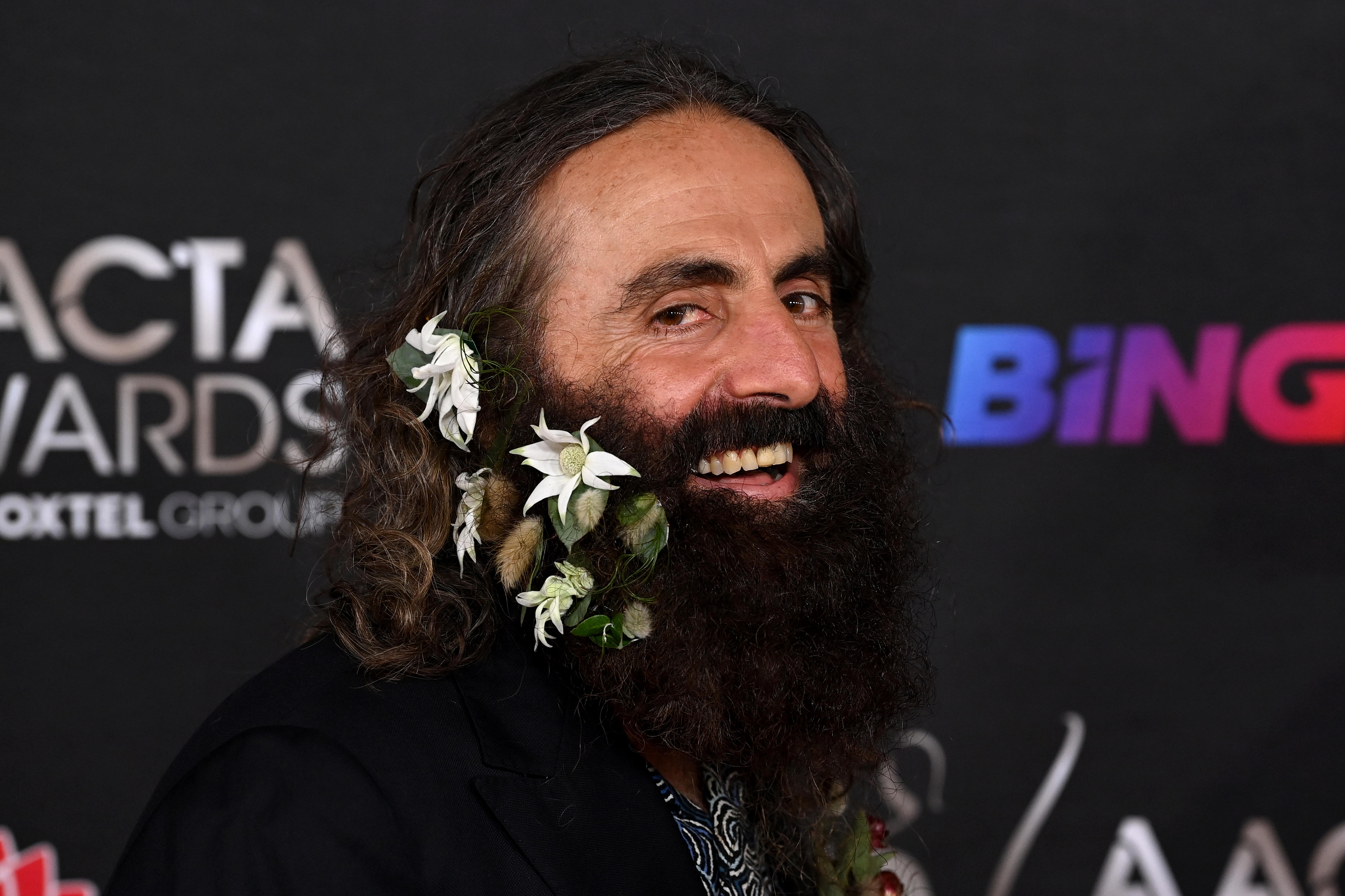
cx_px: 672
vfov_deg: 6.9
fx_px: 7471
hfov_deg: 10.3
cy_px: 448
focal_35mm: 200
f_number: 4.5
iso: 2000
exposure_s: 1/320
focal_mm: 200
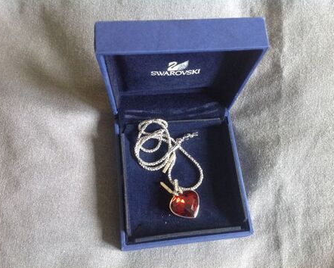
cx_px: 178
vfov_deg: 40.2
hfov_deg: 49.0
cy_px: 135
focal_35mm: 37
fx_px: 366
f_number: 2.4
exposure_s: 1/15
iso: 200
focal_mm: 4.28
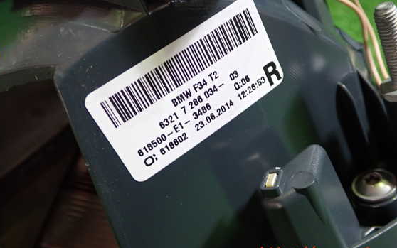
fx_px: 444
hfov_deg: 48.2
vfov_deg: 31.2
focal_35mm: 41
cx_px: 208
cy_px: 103
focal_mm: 6.37
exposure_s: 1/40
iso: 320
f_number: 2.5
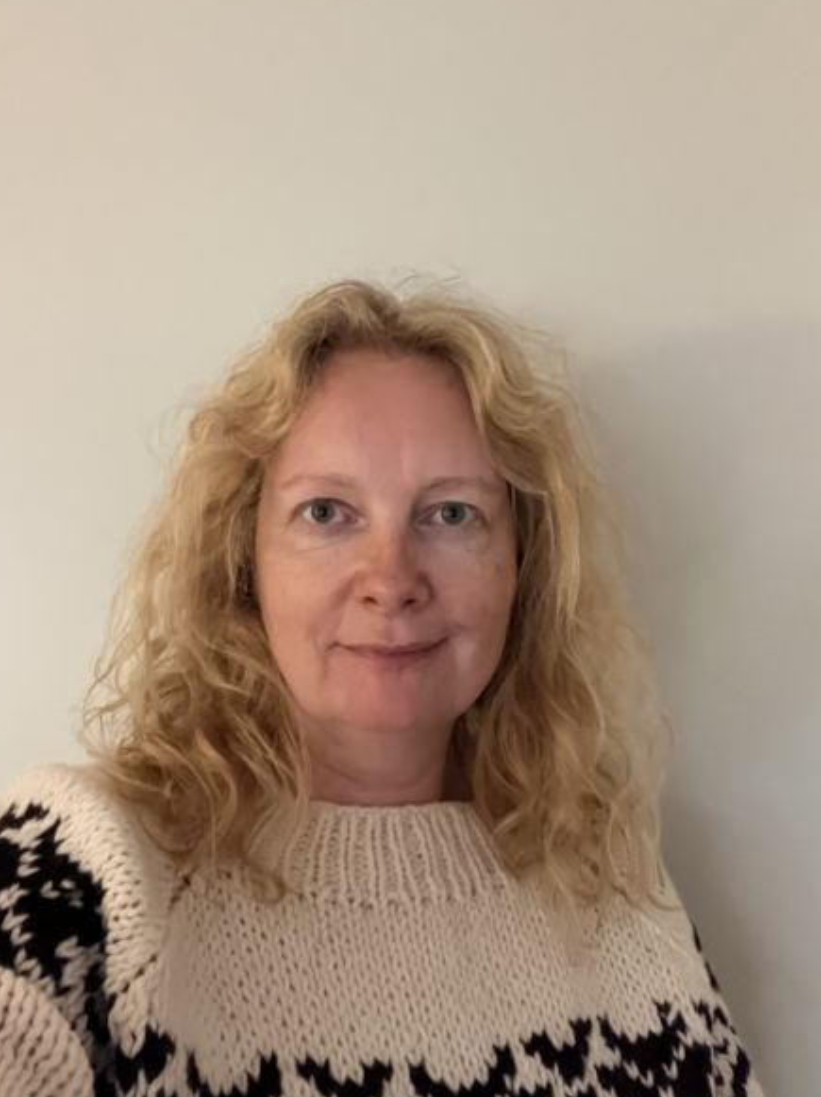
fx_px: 981
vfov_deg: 58.4
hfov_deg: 45.4
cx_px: 402
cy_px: 542
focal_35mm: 31
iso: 2000
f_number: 2.2
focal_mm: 2.71
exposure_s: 1/17
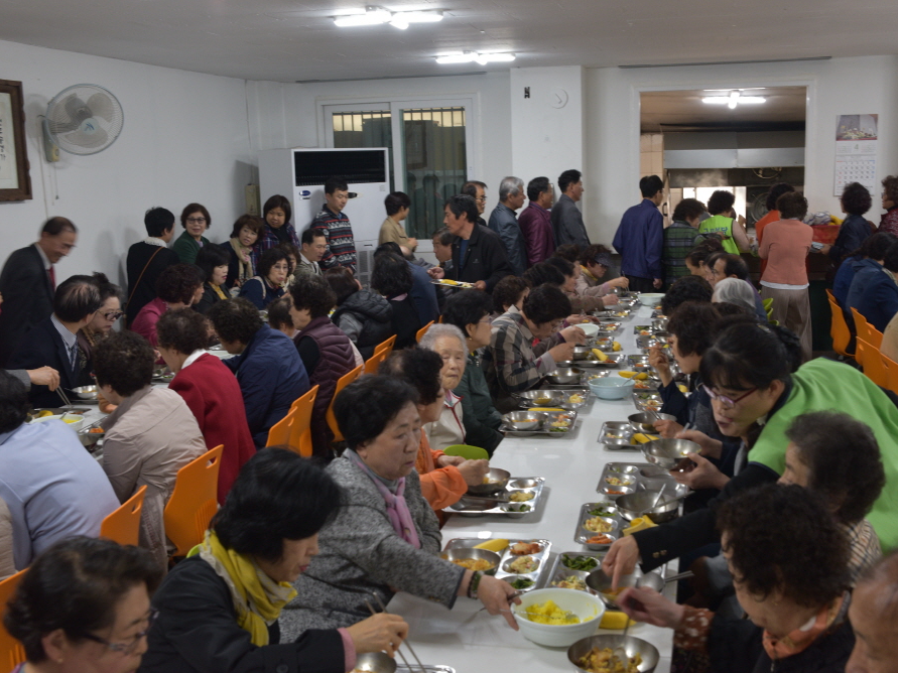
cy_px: 342
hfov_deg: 44.8
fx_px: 1089
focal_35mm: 42
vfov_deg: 34.3
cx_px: 482
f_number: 6.3
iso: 800
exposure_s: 1/40
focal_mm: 38
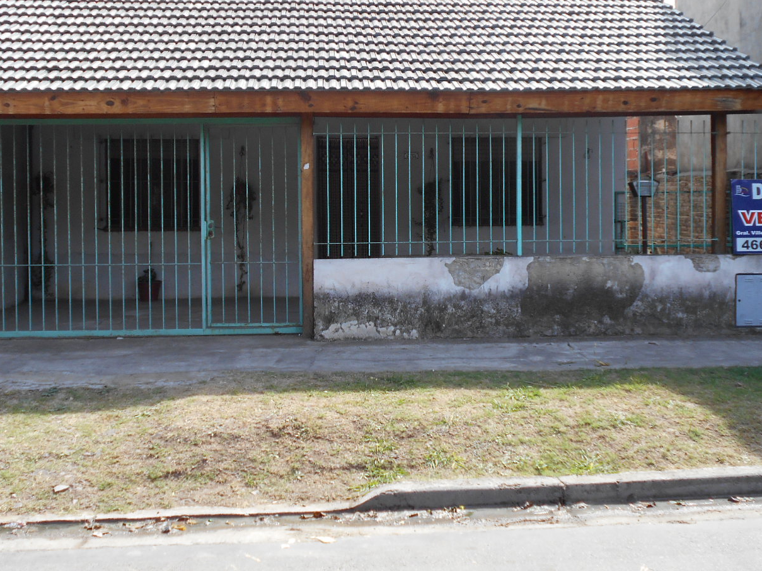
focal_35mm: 45
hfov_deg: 42.1
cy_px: 213
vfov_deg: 32.0
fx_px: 991
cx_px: 375
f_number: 3.6
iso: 100
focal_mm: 5.8
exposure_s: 1/250
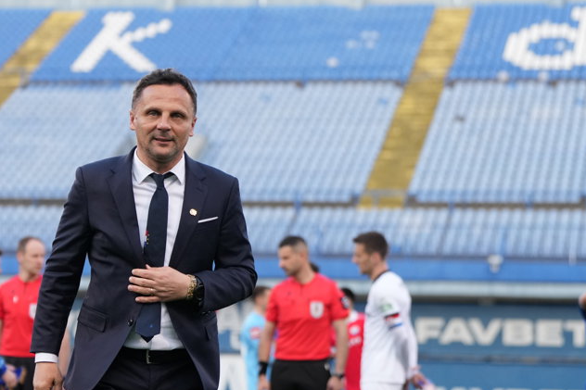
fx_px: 2441
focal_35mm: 150
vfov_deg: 9.1
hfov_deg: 13.7
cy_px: 186
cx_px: 171
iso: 1000
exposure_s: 1/1250
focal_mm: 79
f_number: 2.8
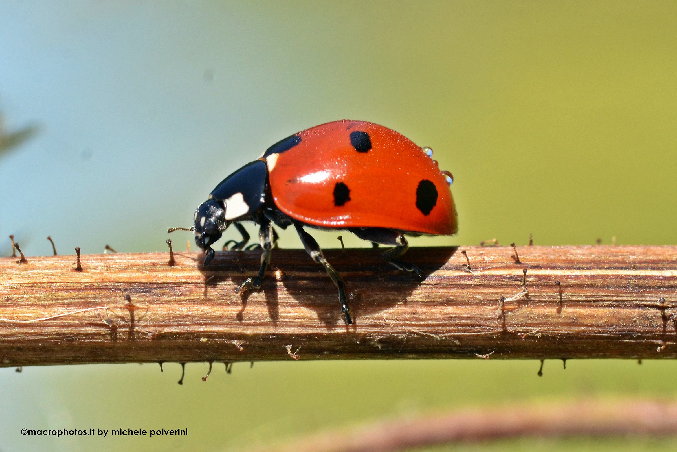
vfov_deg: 10.2
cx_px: 338
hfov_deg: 15.2
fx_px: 2539
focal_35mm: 135
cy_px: 226
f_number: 18
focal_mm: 90
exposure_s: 1/250
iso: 560
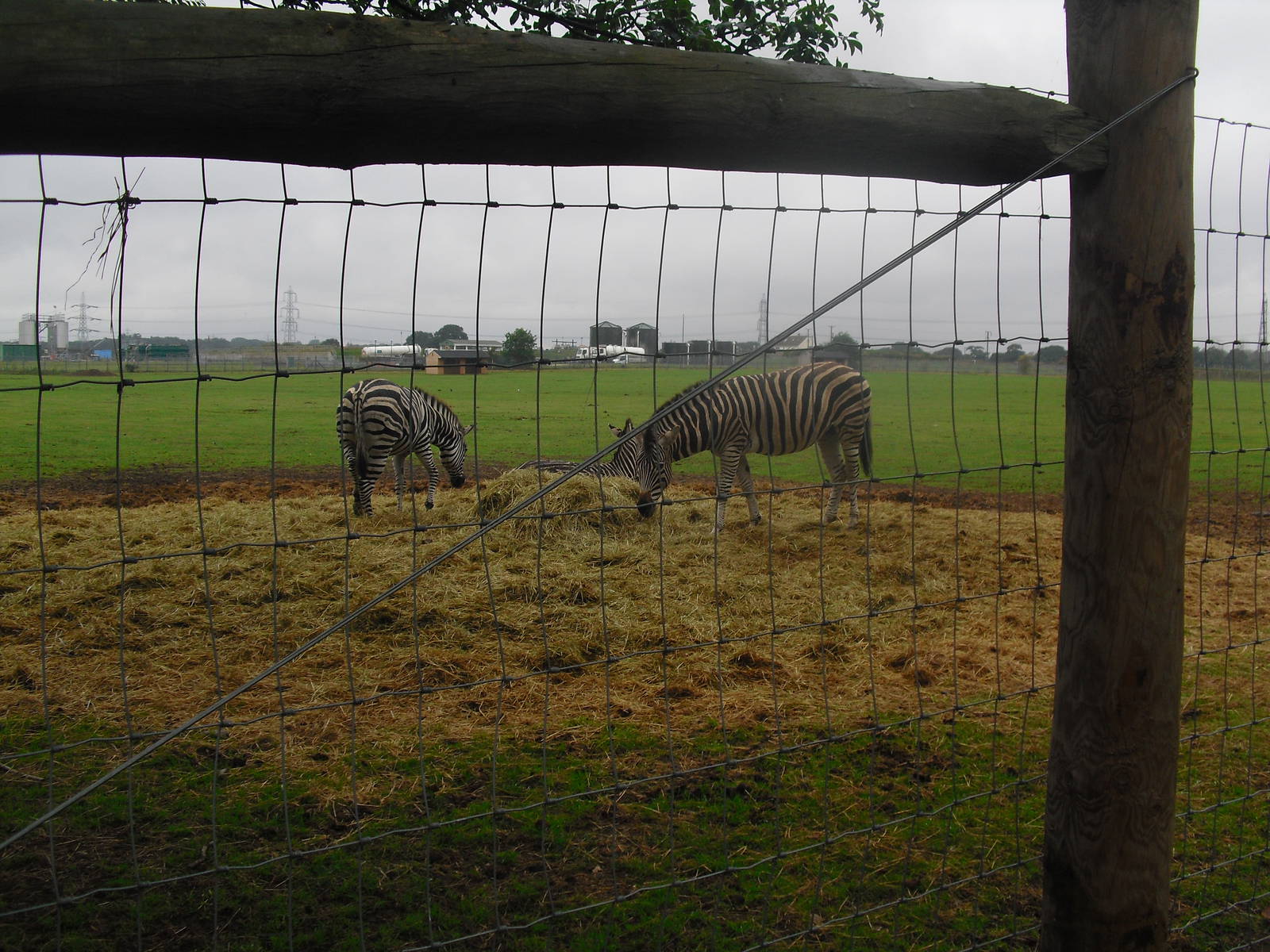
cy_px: 476
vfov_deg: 39.7
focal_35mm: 36
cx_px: 635
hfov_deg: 51.4
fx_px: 1321
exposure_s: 1/125
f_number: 7.8
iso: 100
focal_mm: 6.3
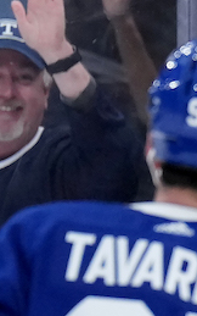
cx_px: 465
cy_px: 419
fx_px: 7298
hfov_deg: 1.5
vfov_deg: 2.5
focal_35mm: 850
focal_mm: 200
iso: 2500
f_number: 3.2
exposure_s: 1/2000
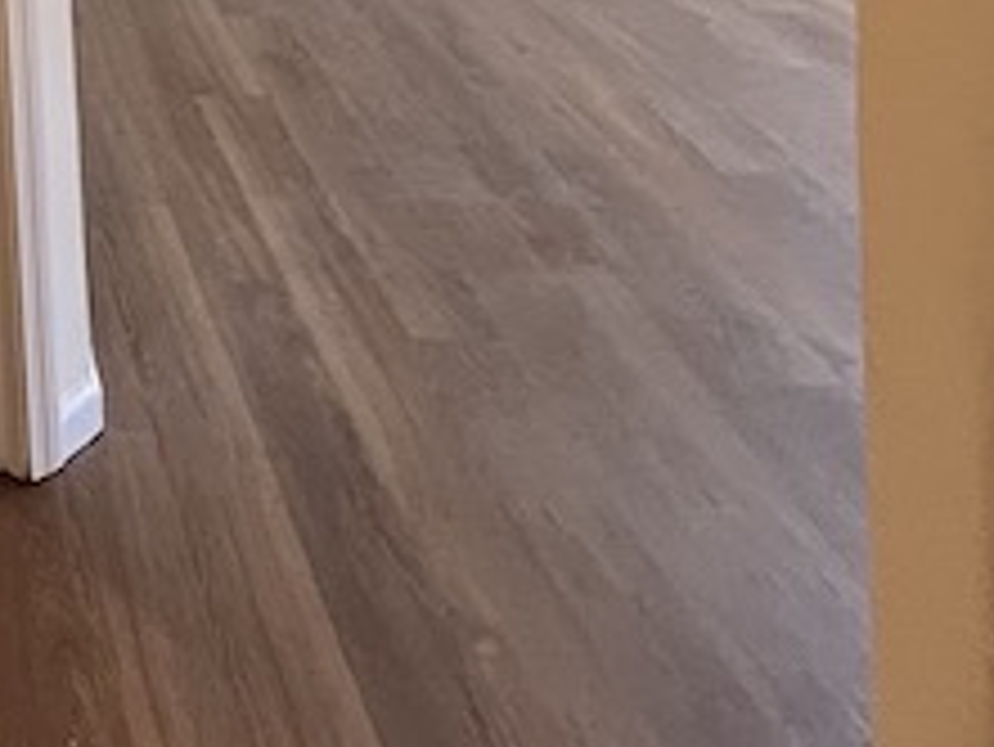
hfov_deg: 30.7
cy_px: -495
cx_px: -333
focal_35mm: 47
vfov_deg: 22.5
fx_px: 1350
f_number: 1.8
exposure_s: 1/60
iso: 200
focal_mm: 1.57
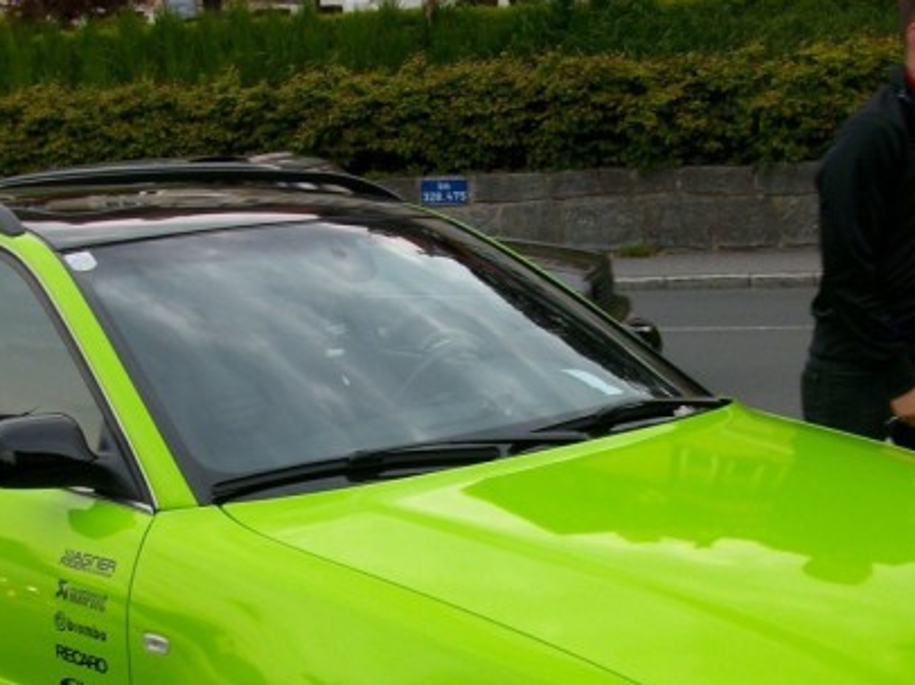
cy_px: 631
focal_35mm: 67
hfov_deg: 29.0
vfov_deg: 21.4
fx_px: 1770
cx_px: 421
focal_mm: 5.7
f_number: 2.9
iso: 80
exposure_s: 1/161
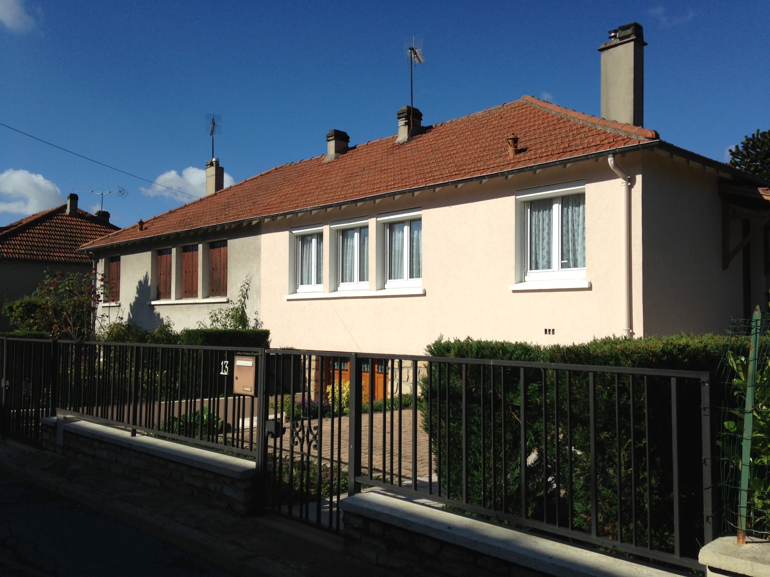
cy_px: 288
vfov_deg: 42.9
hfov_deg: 55.4
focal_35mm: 33
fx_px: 734
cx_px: 385
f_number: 2.4
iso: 50
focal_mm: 4.13
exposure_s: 1/2710
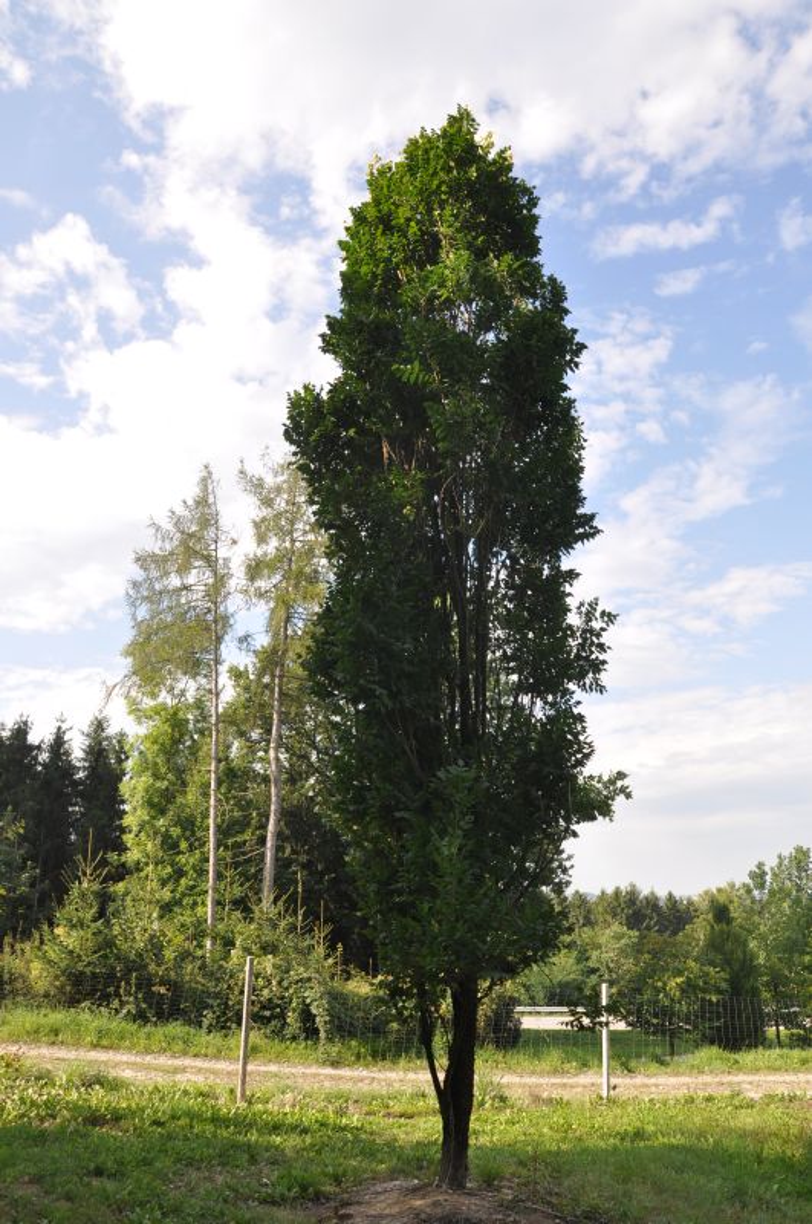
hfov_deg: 47.8
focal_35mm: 27
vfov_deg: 67.5
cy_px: 612
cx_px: 406
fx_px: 916
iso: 200
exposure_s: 1/250
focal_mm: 18
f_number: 8
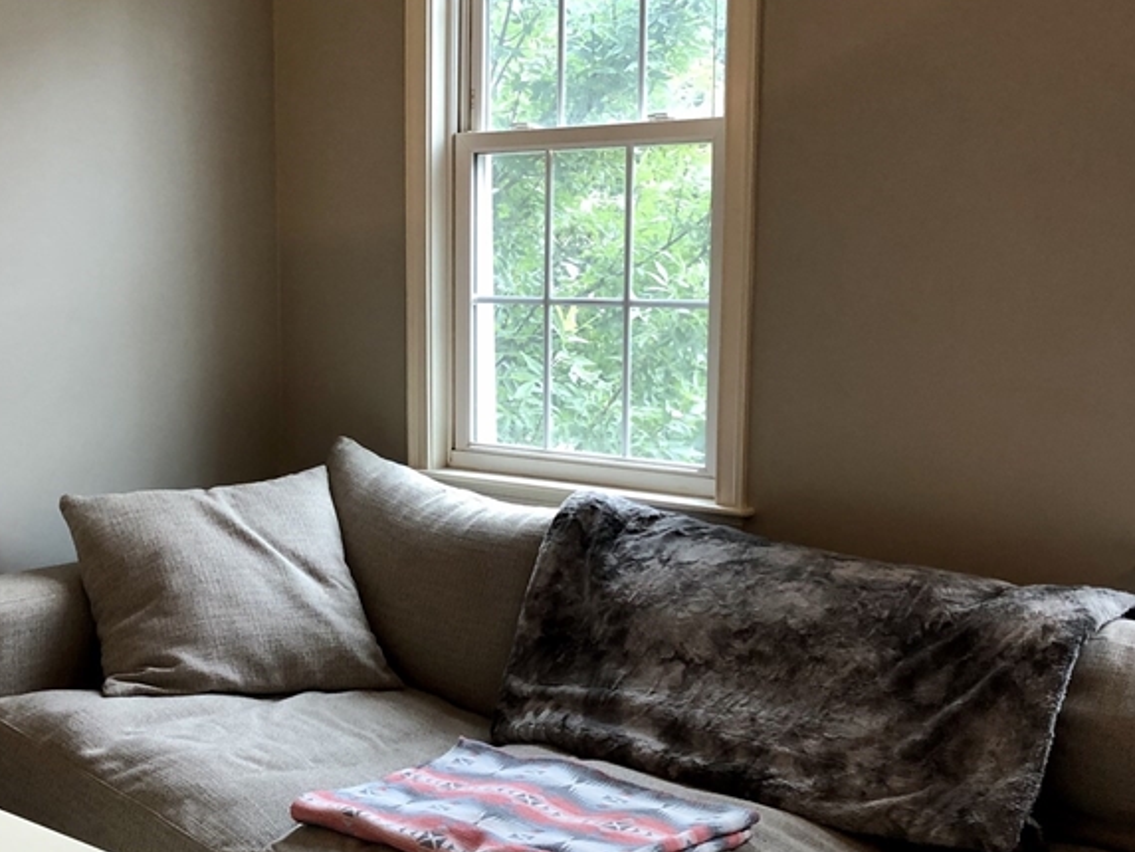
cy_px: 446
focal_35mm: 50
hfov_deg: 37.7
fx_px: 1640
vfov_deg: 29.1
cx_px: 366
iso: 40
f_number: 1.8
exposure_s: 1/30
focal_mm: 4
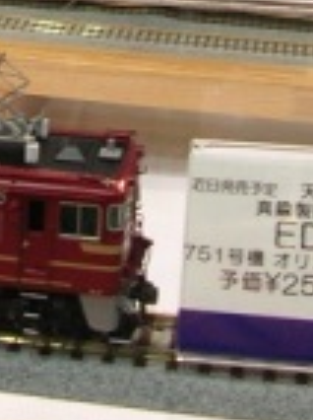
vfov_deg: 15.1
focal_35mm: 123
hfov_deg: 11.8
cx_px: -27
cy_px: -172
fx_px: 1487
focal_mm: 5.8
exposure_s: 1/10.1
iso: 50
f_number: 2.8
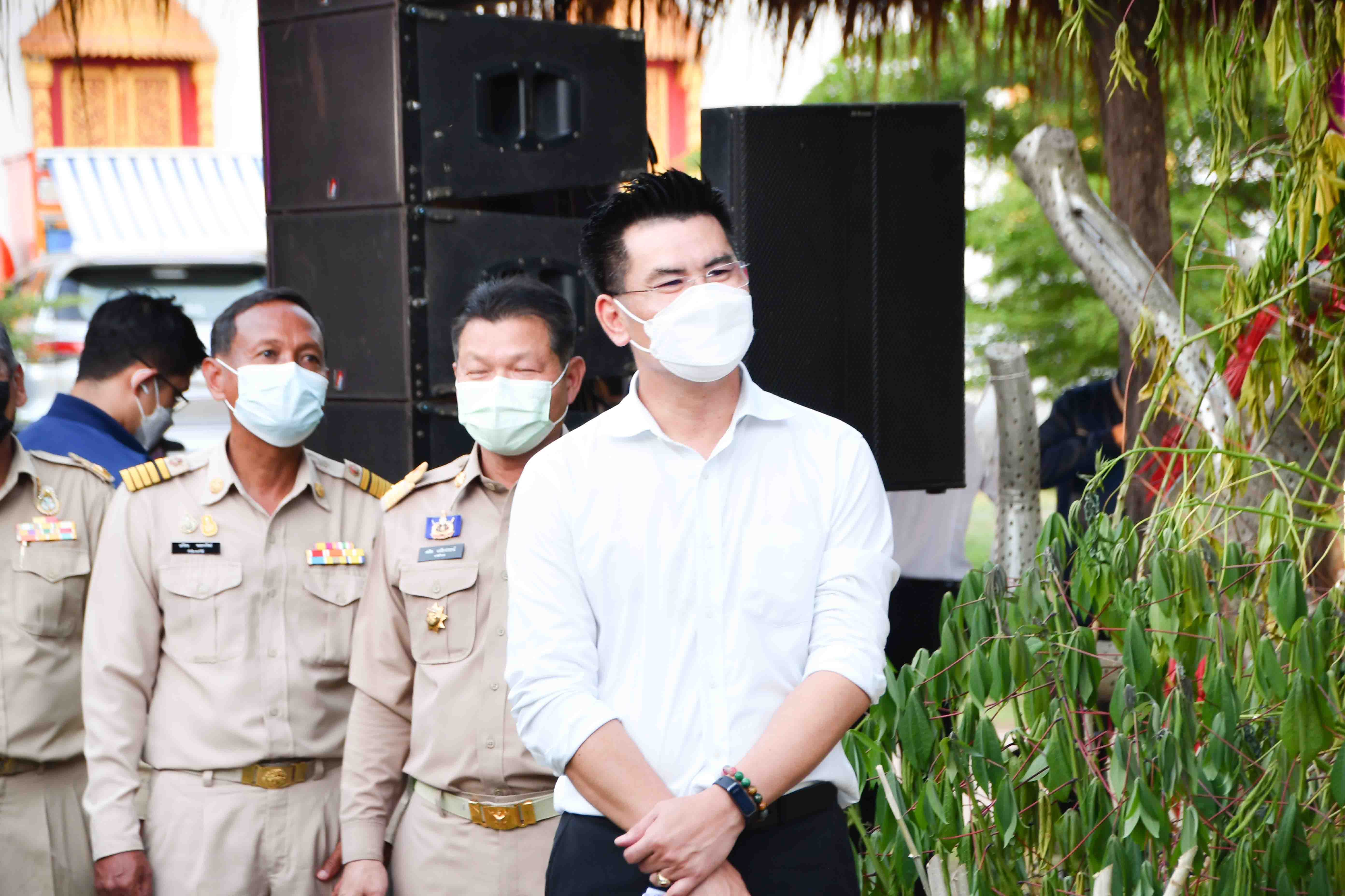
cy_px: 448
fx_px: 5865
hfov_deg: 13.1
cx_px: 672
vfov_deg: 8.7
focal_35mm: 157
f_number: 5.6
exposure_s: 1/60
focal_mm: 105
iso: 560
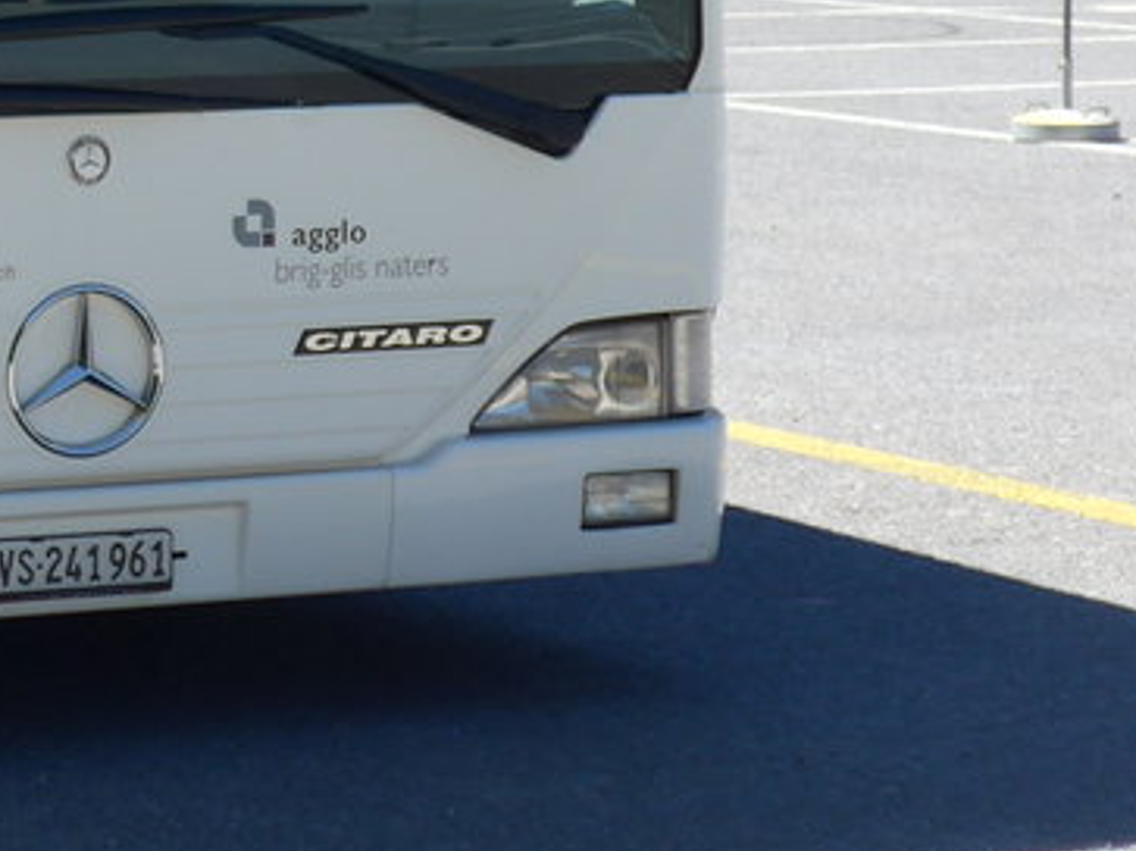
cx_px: -197
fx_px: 4987
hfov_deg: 12.7
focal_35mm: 152
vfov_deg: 9.5
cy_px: -322
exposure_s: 1/800
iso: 80
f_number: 3
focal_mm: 9.5
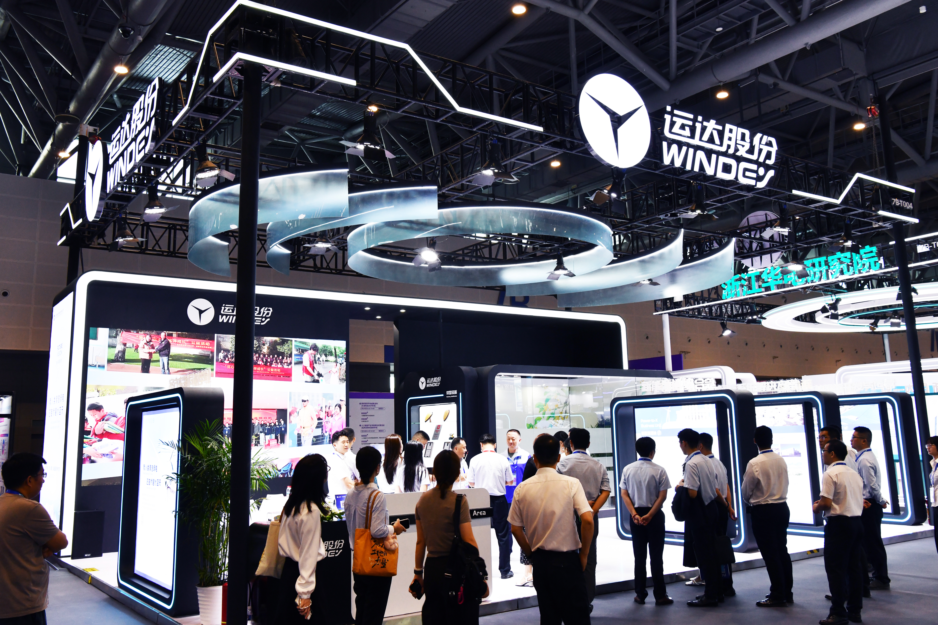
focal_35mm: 32
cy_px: 312
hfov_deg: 58.7
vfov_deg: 41.1
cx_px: 469
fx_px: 834
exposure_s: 1/125
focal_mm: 32
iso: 1250
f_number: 9
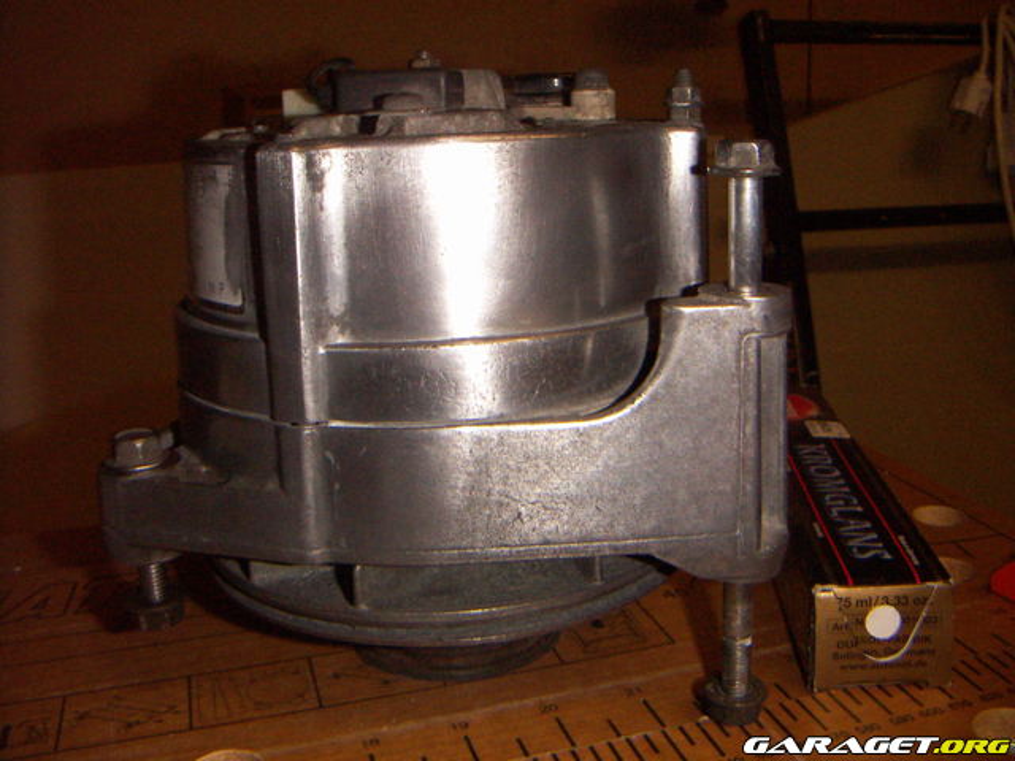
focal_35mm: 36
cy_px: 380
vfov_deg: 39.7
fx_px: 1056
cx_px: 508
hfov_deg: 51.4
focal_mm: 4.7
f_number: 6.7
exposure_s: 1/50
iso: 200
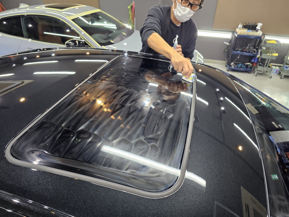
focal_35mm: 23
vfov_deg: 58.9
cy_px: 108
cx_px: 144
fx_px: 192
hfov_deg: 73.9
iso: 200
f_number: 1.7
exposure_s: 1/100
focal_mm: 6.3
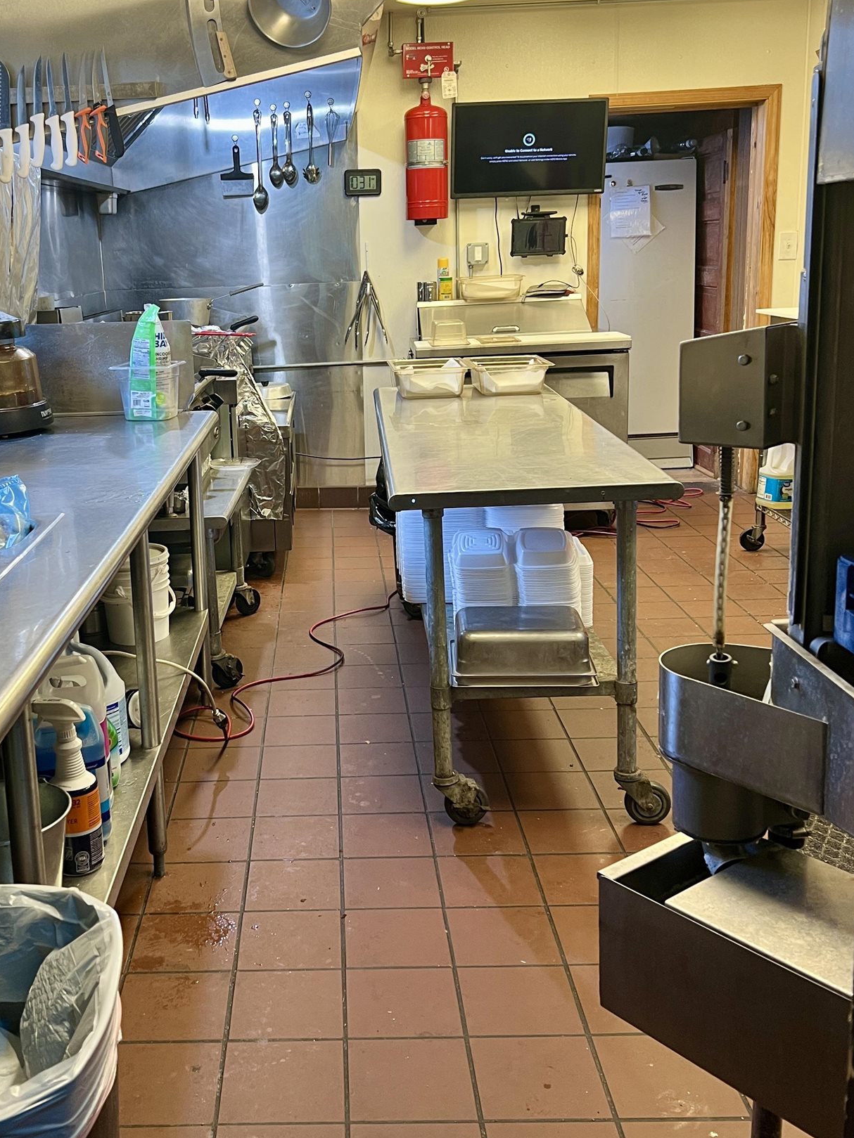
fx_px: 1217
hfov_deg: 38.3
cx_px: 290
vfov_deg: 50.1
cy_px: 512
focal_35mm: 37
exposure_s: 1/60
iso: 80
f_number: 1.5
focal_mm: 5.7
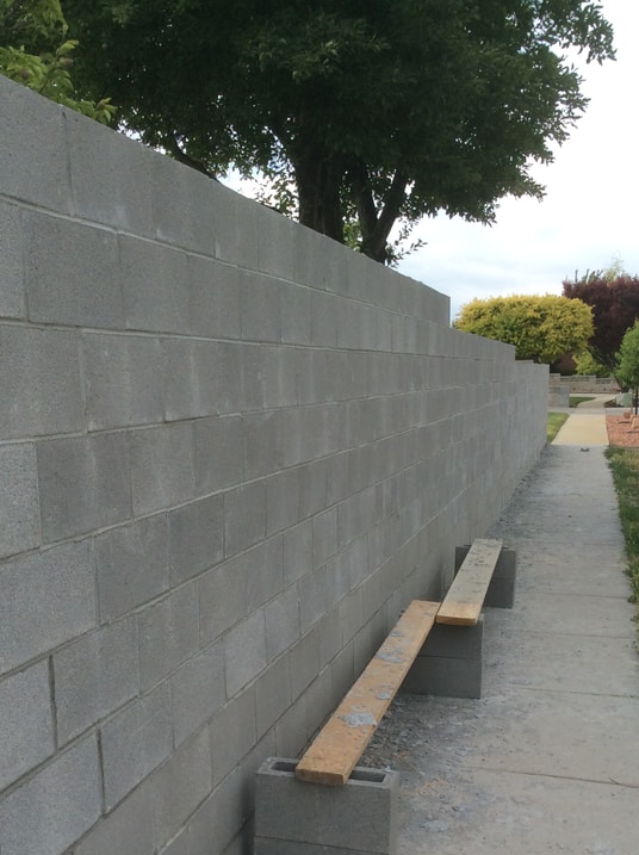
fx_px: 1135
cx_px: 274
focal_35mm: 46
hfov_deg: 31.4
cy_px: 588
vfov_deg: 40.6
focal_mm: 3.3
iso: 32
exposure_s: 1/473
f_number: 2.4
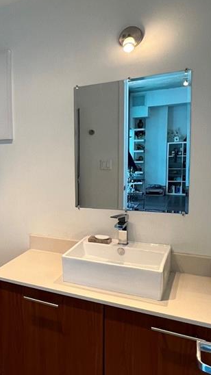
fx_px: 309
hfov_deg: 32.2
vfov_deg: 62.6
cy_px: 183
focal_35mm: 31
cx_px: -33
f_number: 1.8
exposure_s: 1/120
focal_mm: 1.57
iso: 160
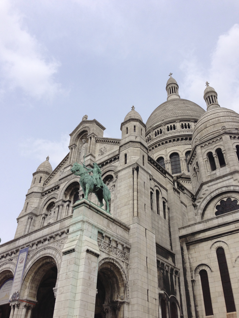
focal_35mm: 34
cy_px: 156
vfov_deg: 54.0
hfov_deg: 41.8
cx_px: 120
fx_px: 313
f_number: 2.4
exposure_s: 1/1748
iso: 50
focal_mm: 4.13
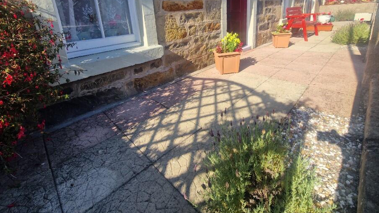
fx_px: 161
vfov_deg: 64.3
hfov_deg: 99.2
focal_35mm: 16
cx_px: 201
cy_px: 61
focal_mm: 2.2
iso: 50
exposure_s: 1/1340
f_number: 2.2
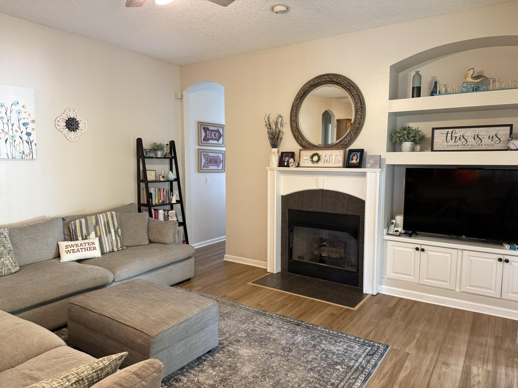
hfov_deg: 71.6
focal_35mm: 24
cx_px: 259
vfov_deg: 56.8
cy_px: 194
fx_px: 359
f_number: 1.78
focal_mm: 6.76
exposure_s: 1/60
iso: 250
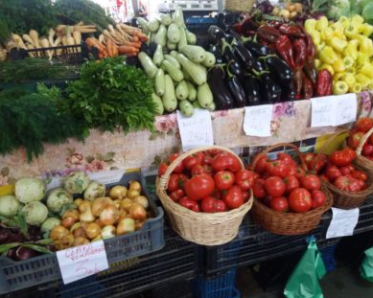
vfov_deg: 48.5
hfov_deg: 58.7
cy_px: 152
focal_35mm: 30
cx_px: 204
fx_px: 331
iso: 250
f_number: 1.9
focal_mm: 3.7
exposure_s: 1/17
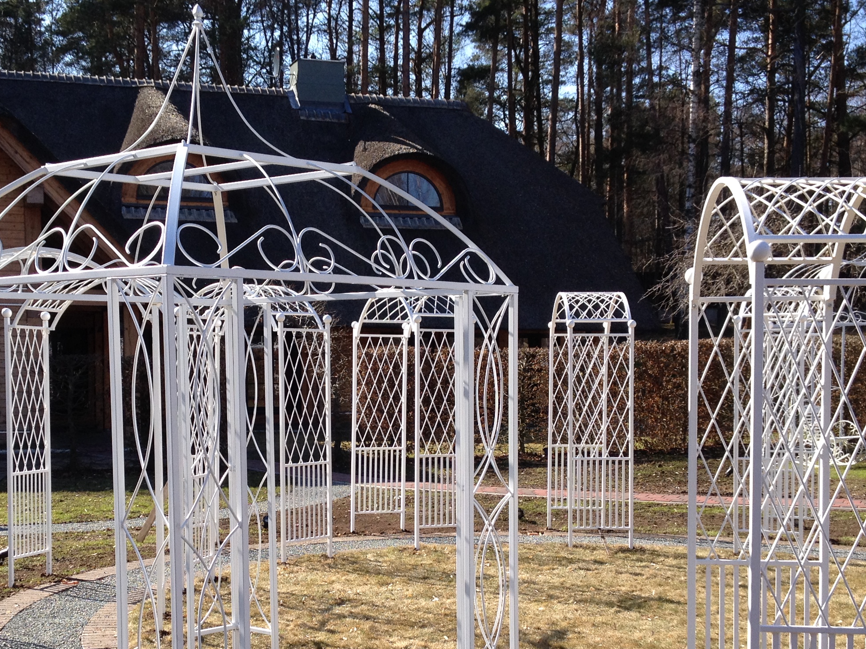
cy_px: 453
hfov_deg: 33.1
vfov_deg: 25.0
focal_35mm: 58
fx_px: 1451
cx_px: 338
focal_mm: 4.28
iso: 50
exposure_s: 1/726
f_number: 2.4
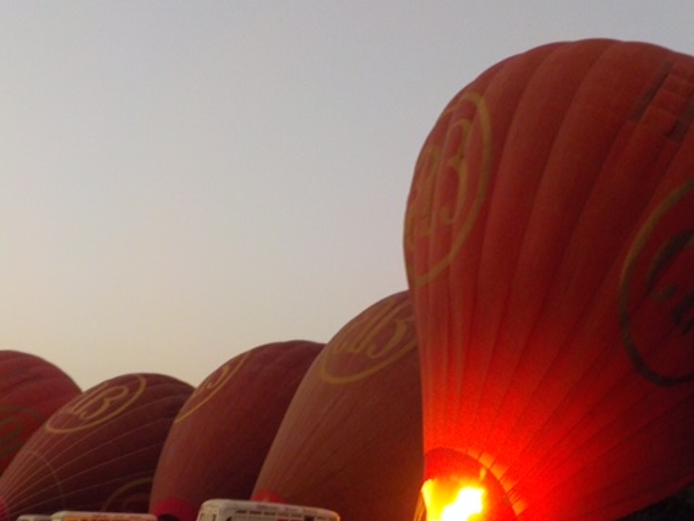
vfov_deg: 36.0
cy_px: 262
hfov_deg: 46.6
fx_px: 802
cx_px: 408
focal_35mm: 40
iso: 400
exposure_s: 1/20
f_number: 3.3
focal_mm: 4.1
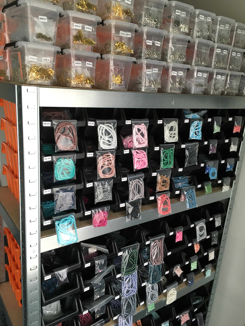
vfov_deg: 61.7
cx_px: 122
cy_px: 163
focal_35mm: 29
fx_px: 274
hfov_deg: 48.2
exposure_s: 1/33
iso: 50
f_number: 2.2
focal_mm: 4.15
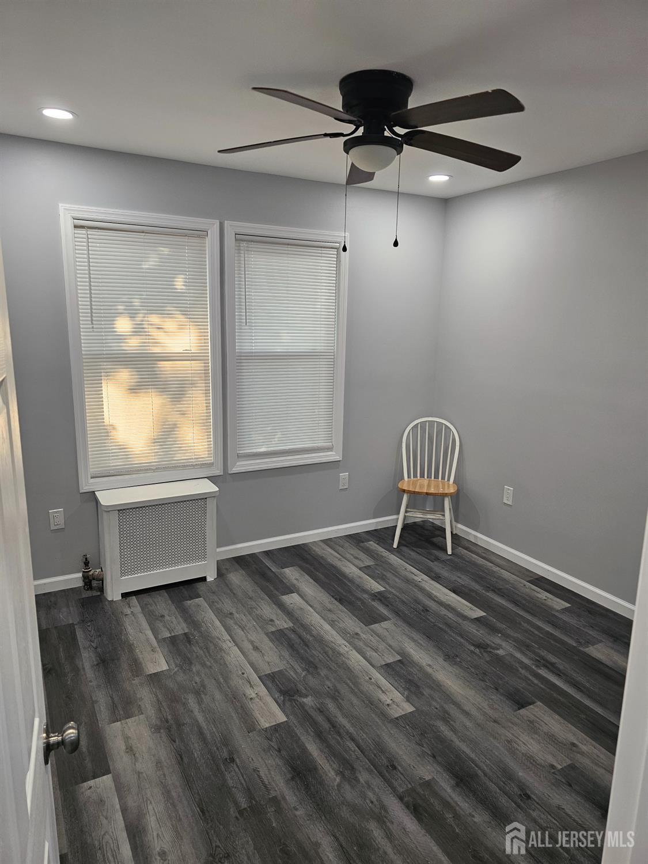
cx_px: 324
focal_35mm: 23
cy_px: 432
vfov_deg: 73.9
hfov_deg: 58.9
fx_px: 574
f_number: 1.7
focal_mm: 6.3
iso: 160
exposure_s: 1/120
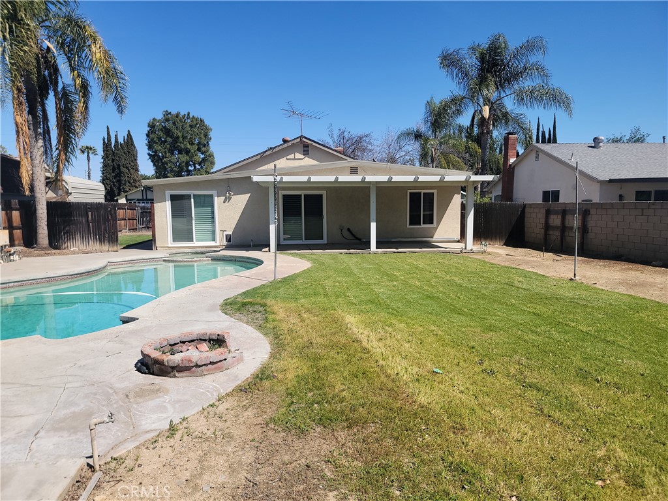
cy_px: 250
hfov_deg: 71.6
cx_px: 334
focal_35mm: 24
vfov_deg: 56.8
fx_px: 463
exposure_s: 1/1189
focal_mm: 6.7
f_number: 1.8
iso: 16
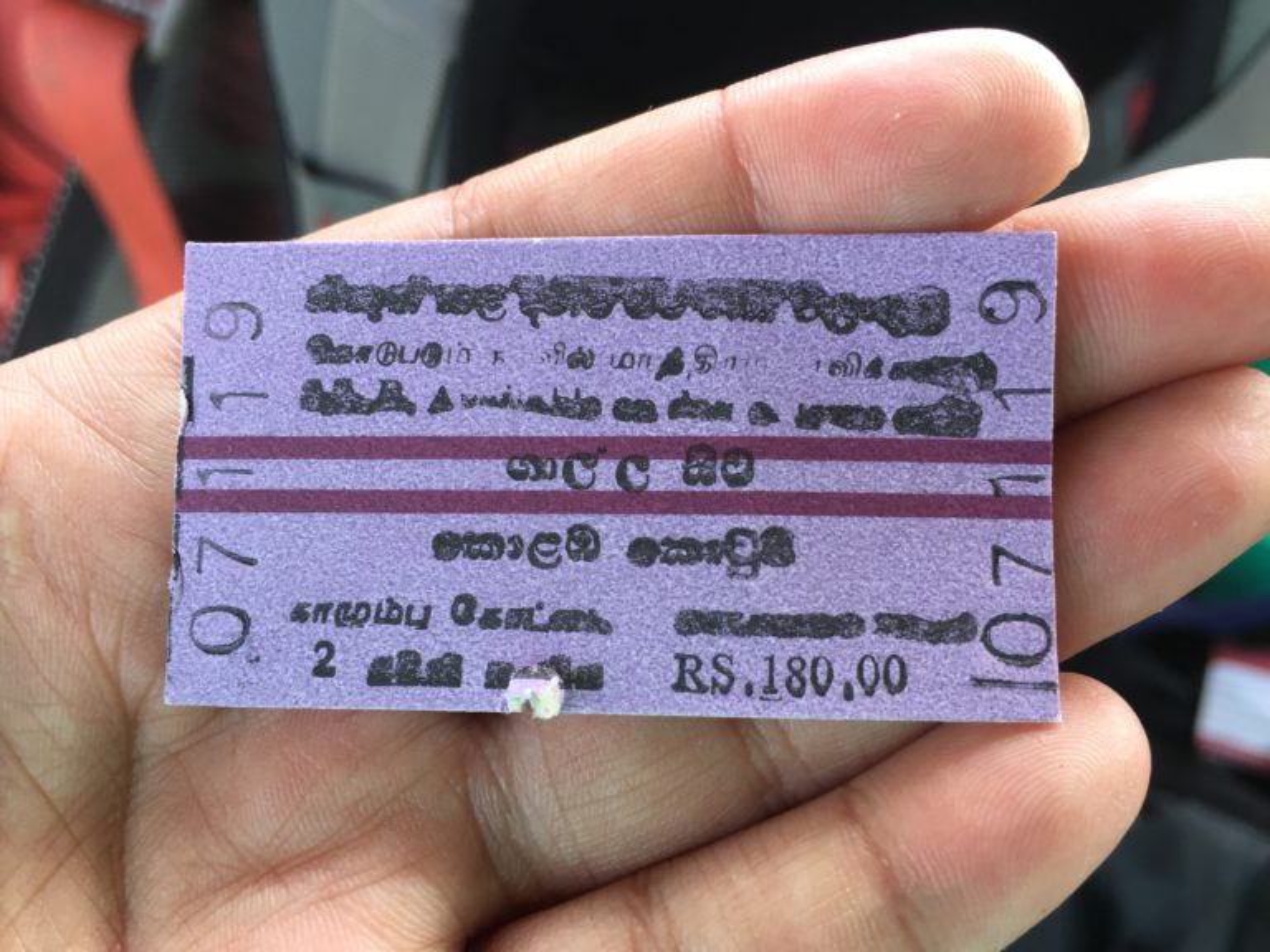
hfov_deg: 61.7
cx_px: 635
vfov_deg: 48.2
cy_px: 476
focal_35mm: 29
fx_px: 1064
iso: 50
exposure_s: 1/100
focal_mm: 4.15
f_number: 2.2
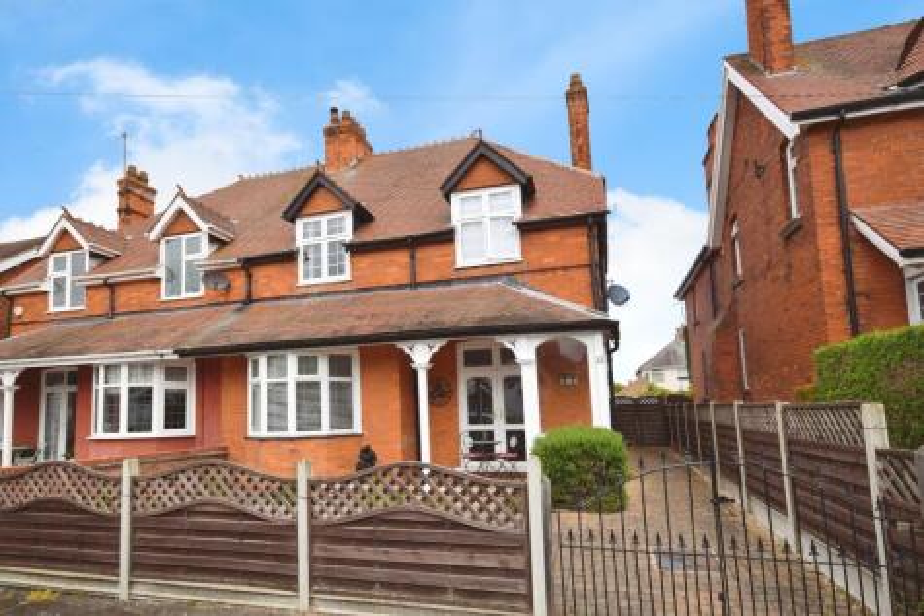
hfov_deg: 85.4
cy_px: 308
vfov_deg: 63.3
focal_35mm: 20
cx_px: 462
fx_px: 501
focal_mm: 13
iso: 200
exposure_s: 1/320
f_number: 9
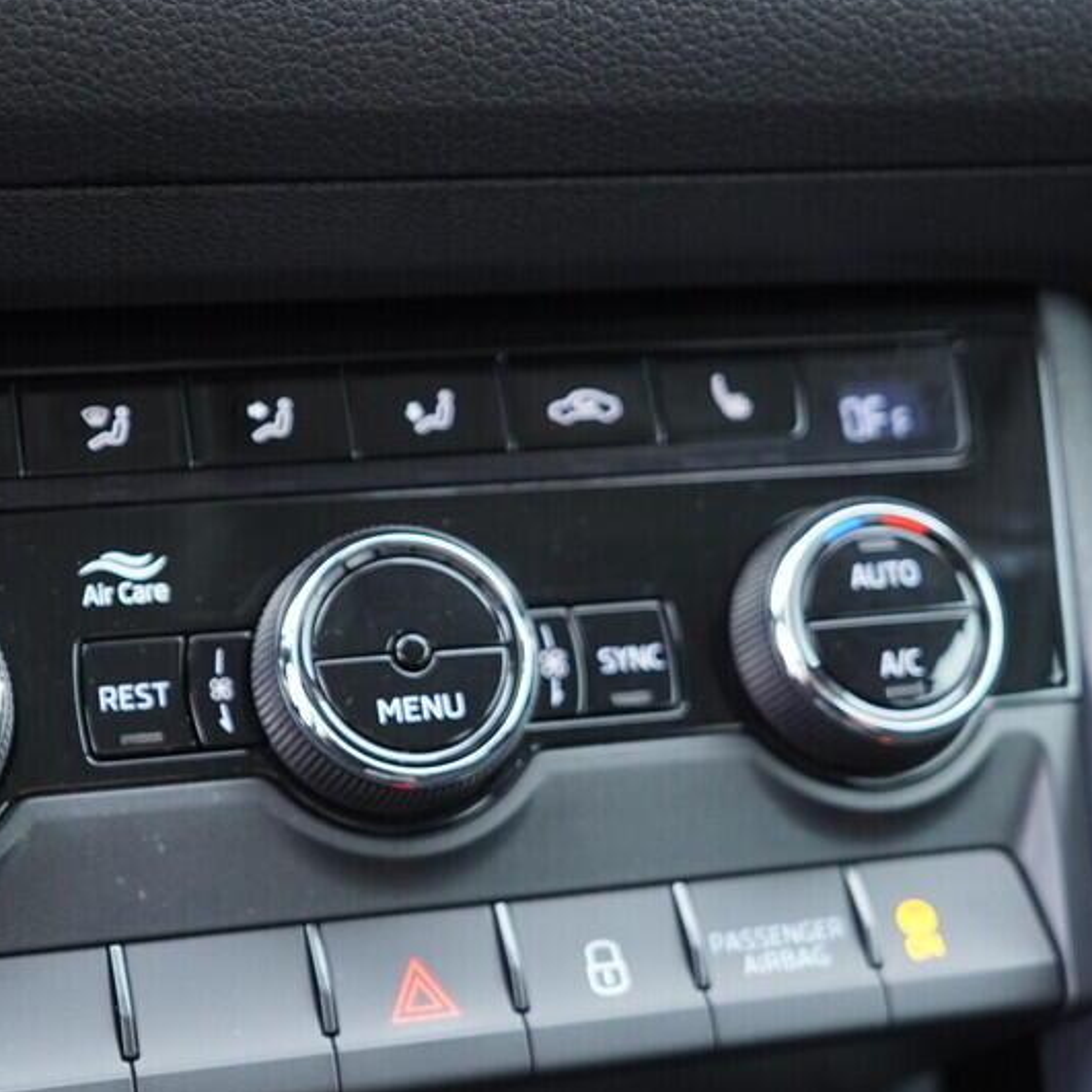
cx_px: 376
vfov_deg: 29.0
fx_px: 2106
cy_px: 655
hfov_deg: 28.9
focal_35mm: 59
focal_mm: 24
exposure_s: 1/40
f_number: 2.8
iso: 640
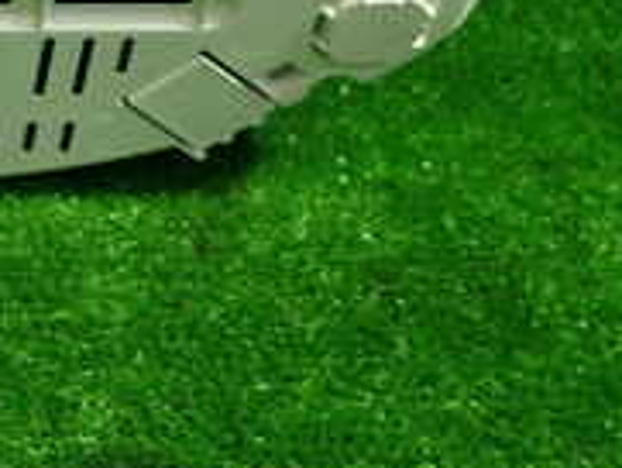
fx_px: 1492
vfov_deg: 16.5
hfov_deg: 21.2
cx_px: -206
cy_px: -193
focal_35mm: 83
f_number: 2
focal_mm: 4.5
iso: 200
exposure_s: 1/50
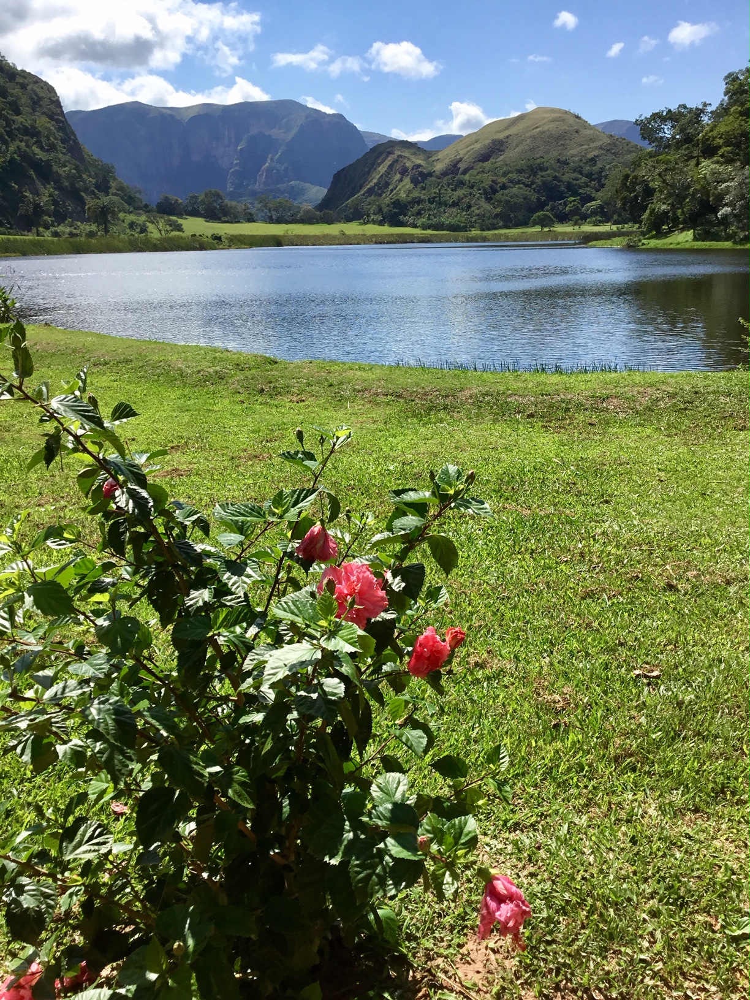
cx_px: 375
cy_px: 500
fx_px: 896
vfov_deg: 58.4
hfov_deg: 45.4
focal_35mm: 31
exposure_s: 1/1481
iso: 25
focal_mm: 3.3
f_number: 2.4
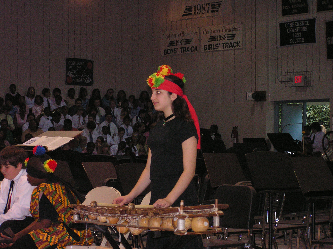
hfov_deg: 18.7
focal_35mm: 105
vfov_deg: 14.1
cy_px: 124
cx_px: 166
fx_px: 1010
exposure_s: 1/125
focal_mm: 17.5
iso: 200
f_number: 3.2
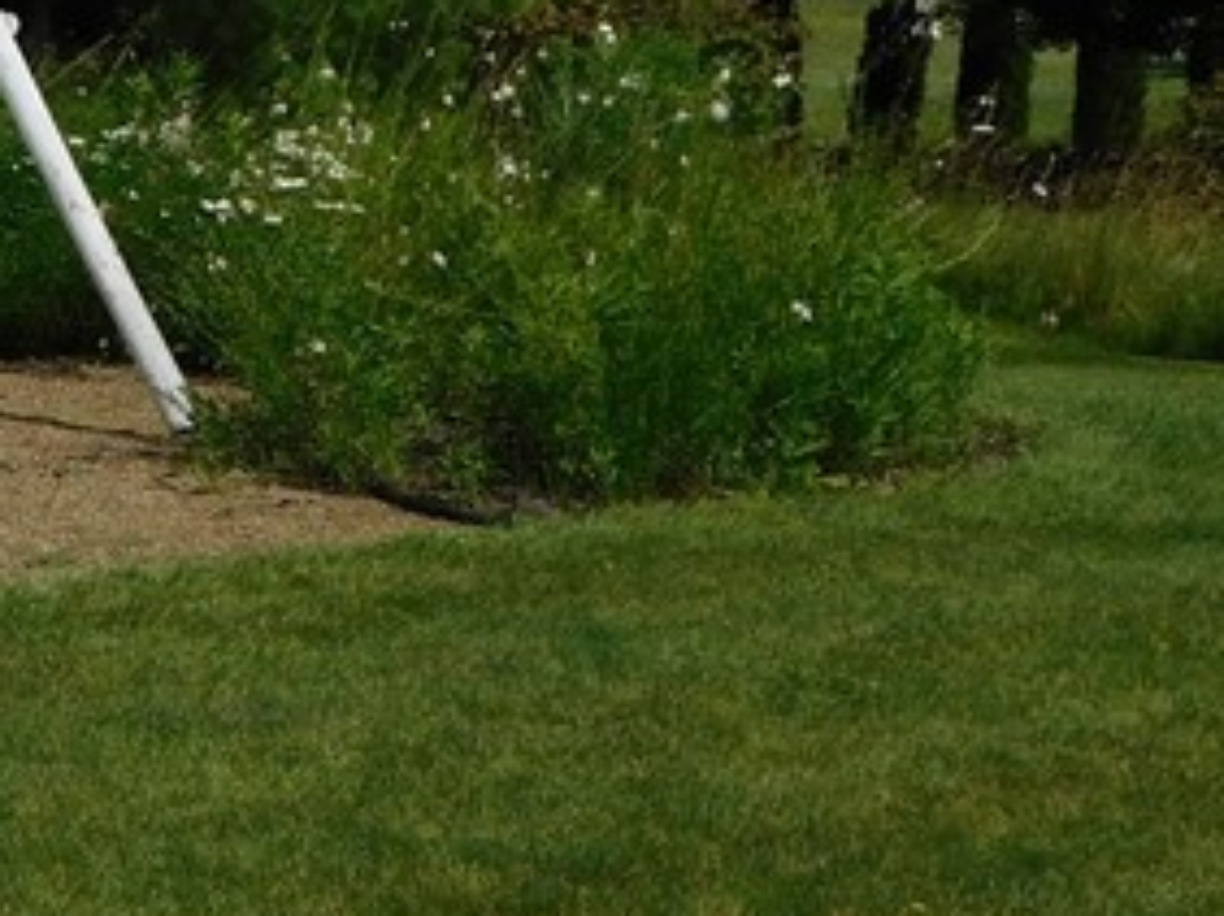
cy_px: 252
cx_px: -417
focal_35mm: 109
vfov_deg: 13.5
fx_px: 3851
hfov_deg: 16.9
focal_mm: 5.3
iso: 125
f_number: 6.4
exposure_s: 1/800
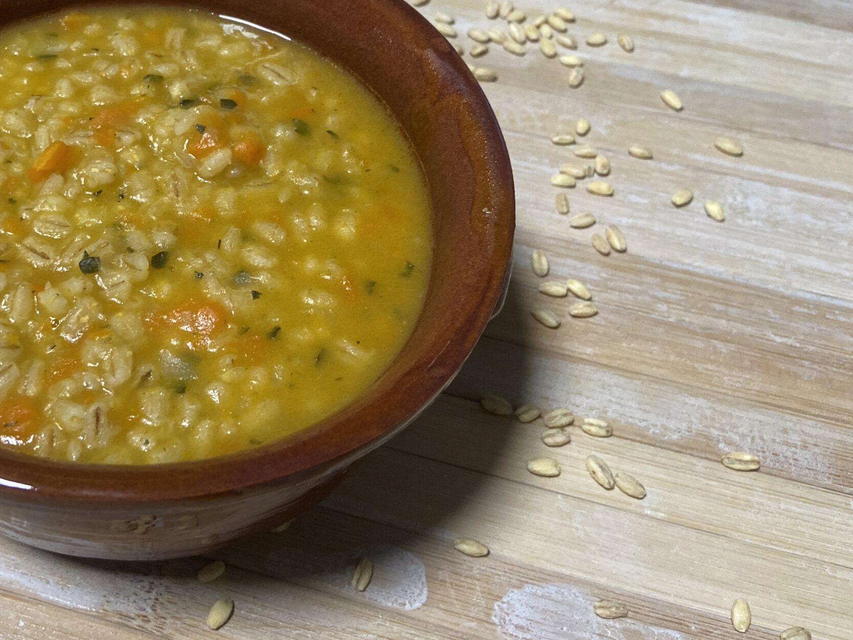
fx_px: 986
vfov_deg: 35.6
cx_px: 200
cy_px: 209
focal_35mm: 40
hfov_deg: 45.0
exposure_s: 1/50
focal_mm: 4.25
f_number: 1.8
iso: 320
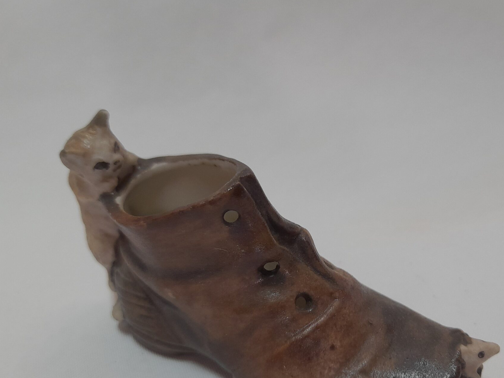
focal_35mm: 38
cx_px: 329
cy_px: 233
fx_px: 553
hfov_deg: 48.3
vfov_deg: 37.5
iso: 80
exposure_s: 1/60
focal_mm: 4.6
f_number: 2
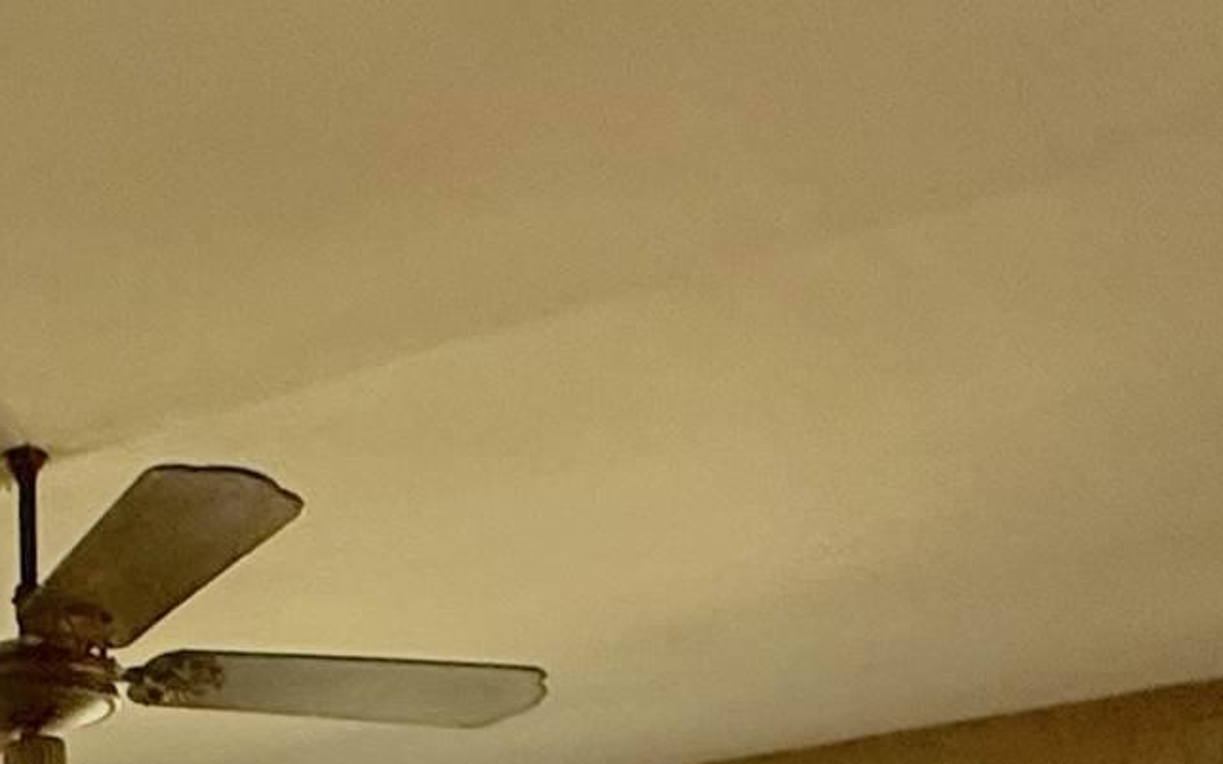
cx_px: -19
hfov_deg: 27.2
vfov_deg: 12.4
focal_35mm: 71
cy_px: 2042
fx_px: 2366
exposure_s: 1/77
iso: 320
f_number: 2.2
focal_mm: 2.22
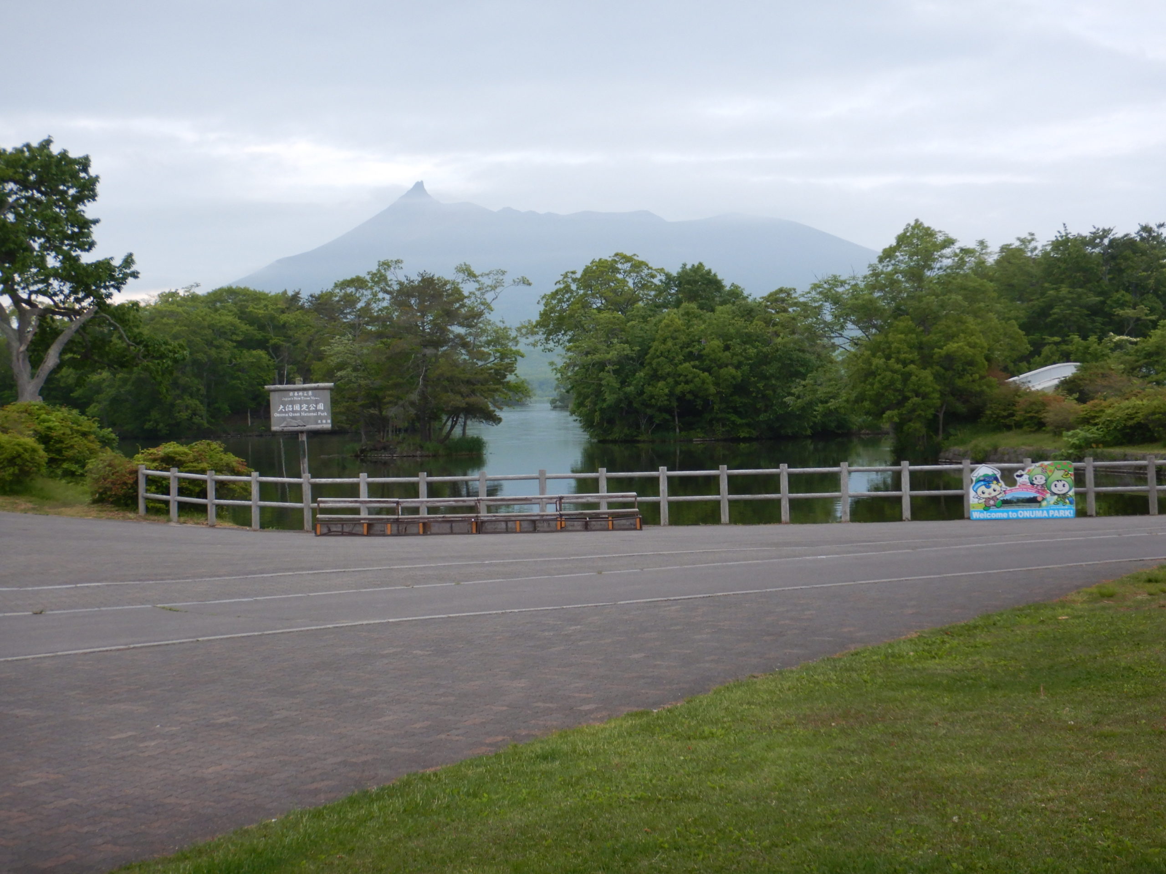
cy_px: 437
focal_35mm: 56
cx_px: 583
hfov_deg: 34.3
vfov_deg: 26.1
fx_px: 1886
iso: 220
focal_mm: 10.1
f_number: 4.4
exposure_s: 1/30
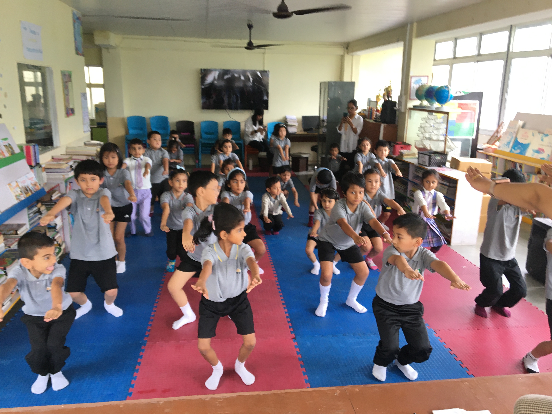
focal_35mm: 29
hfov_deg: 61.7
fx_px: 462
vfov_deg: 48.2
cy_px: 207
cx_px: 276
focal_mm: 4.15
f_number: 2.2
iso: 64
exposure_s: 1/33
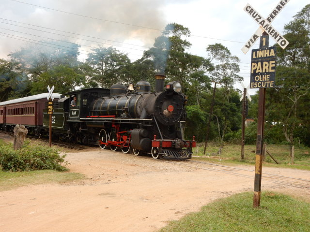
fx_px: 385
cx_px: 155
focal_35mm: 43
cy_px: 116
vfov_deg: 33.6
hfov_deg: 43.9
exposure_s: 1/250
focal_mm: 7.6
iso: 180
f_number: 4.2
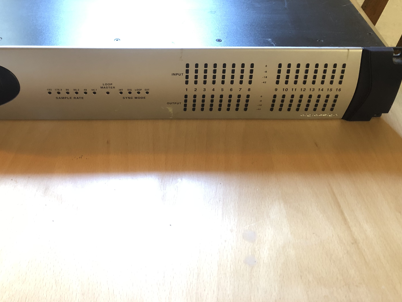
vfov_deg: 35.5
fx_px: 465
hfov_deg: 46.7
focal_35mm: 40
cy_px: 94
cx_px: 172
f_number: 1.8
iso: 80
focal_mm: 3.99
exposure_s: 1/6
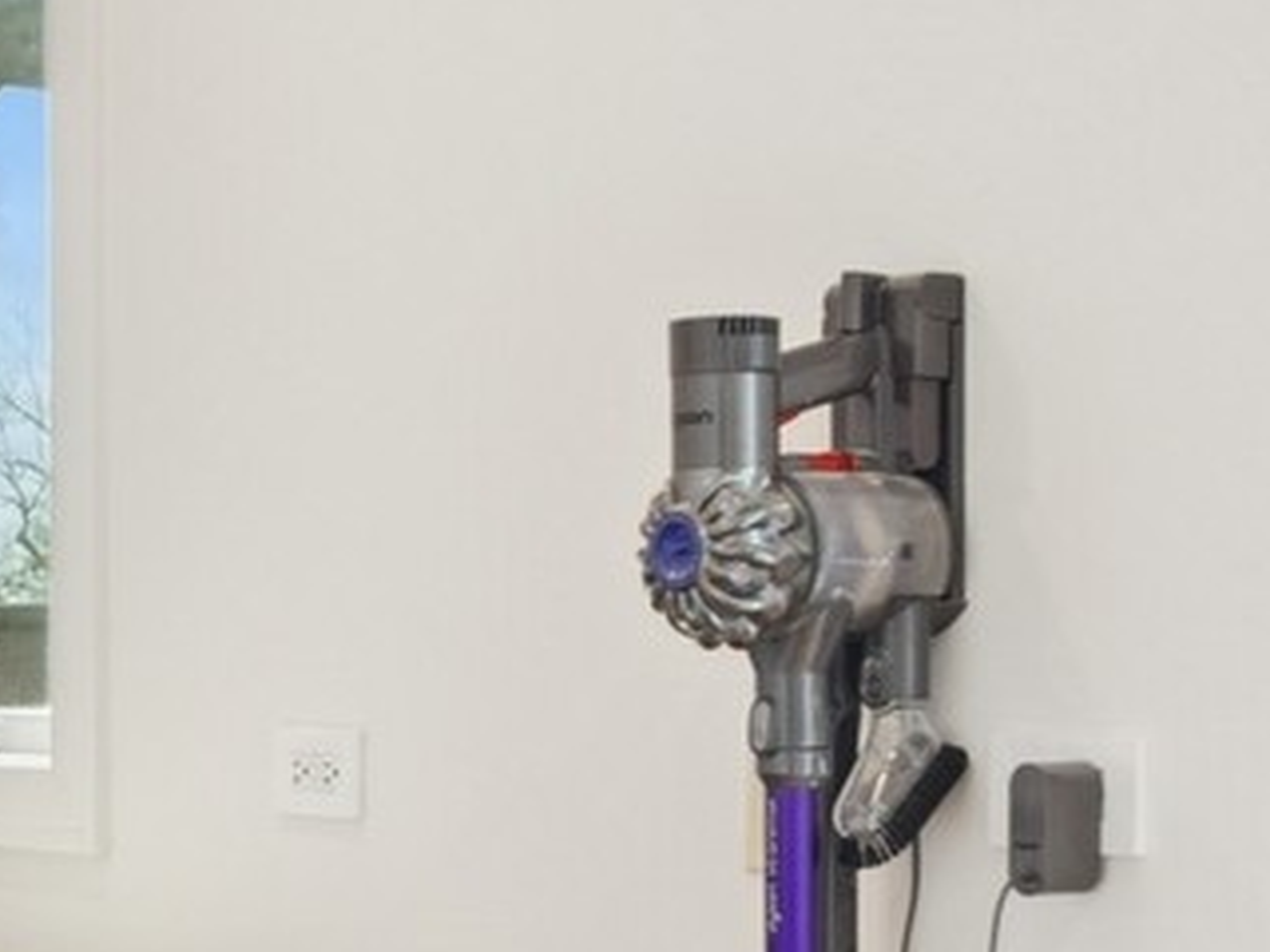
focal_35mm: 78
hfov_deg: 24.2
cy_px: 726
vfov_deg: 18.8
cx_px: 85
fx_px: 2862
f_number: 11
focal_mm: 10.63
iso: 200
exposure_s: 1/8
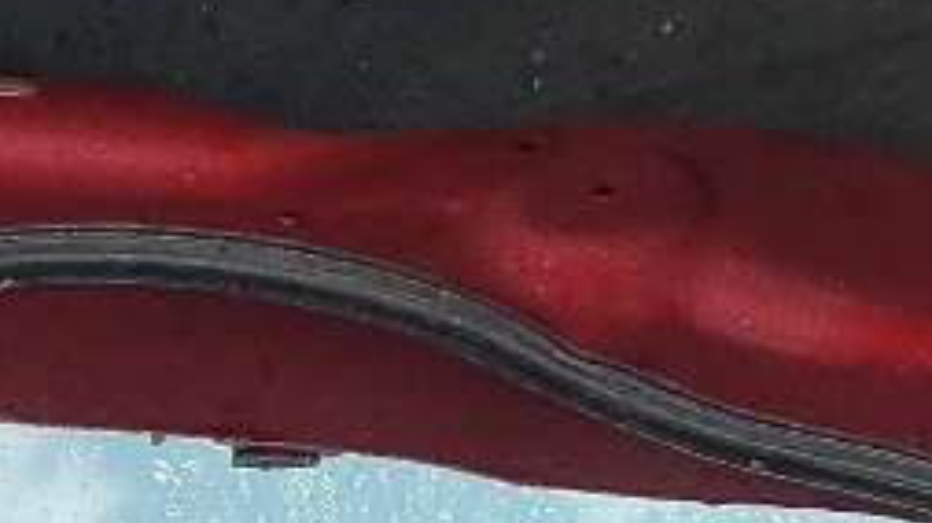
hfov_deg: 11.2
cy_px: 1867
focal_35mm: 179
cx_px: -718
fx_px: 4421
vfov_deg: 6.0
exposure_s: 1/526
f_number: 1.5
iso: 50
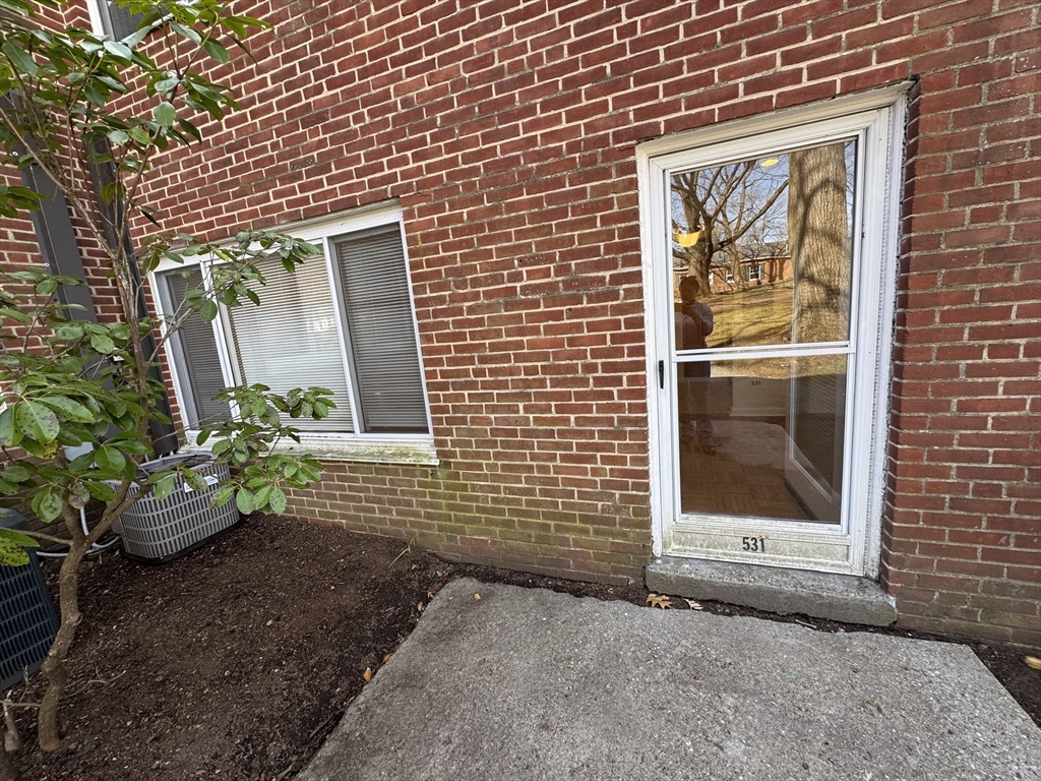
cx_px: 520
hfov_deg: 102.1
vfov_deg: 85.7
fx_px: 421
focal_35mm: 14
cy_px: 390
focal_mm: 2.22
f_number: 2.2
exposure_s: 1/99
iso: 40
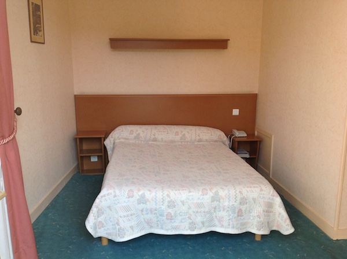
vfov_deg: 40.6
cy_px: 130
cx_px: 174
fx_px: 350
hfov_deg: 52.7
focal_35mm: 35
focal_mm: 4.28
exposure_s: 1/120
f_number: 2.4
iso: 80
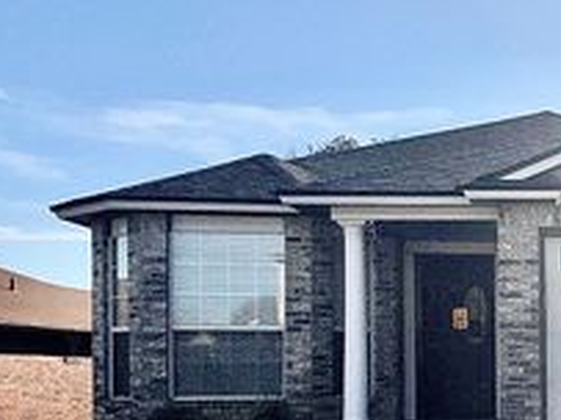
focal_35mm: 64
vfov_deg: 22.4
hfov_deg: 27.4
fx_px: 1037
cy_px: 363
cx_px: 633
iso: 32
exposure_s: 1/14925
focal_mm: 4.2
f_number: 1.6
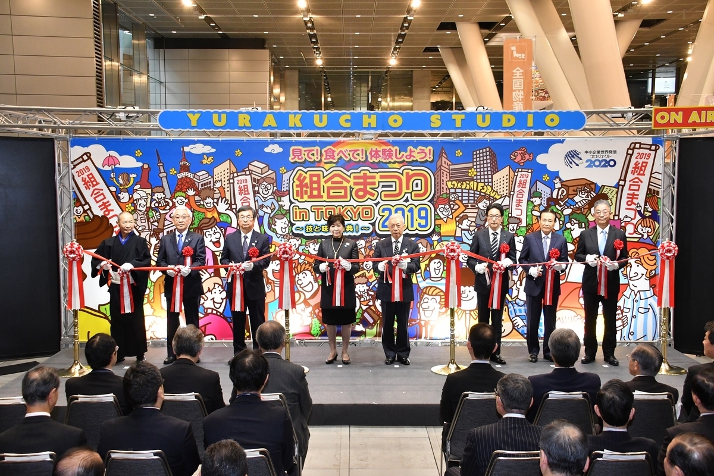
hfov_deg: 46.4
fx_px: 833
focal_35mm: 42
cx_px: 357
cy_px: 238
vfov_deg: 31.9
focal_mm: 28
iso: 2000
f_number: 6.3
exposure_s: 1/100
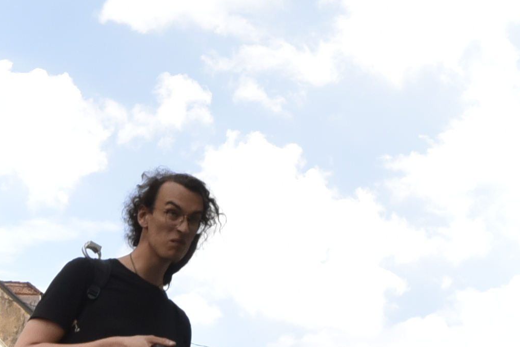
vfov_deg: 14.9
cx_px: 227
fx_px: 1286
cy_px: -48
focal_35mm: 89
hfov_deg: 22.8
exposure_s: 1/400
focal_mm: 15
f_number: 9
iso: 800
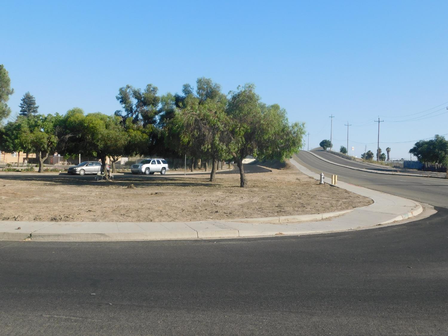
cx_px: 224
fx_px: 518
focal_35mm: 40
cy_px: 168
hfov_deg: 46.8
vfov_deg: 36.0
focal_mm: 7.1
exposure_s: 1/1000
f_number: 3.6
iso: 125
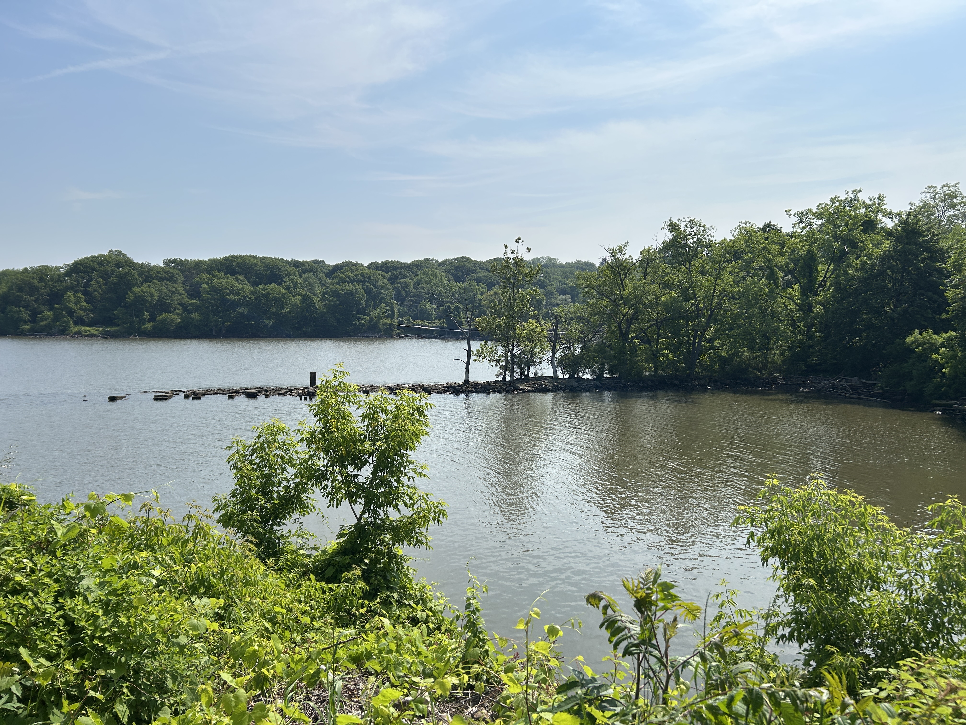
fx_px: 726
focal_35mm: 26
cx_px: 483
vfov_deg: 53.1
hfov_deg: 67.3
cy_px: 362
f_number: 1.5
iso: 50
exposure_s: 1/7463
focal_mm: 5.7
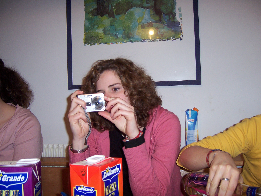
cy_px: 98
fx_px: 271
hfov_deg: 51.4
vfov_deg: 39.7
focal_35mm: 36
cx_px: 130
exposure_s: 1/60
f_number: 2.8
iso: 125
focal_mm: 6.2
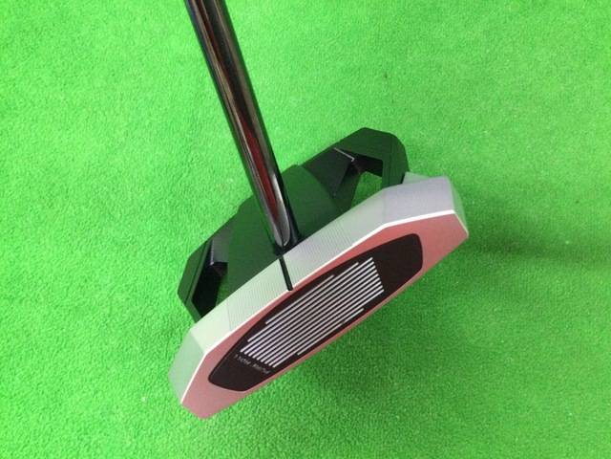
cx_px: 306
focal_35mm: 31
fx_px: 547
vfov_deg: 45.4
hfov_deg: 58.4
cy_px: 230
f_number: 2.4
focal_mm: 3.3
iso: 200
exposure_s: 1/20
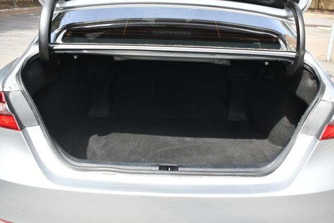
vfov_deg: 36.9
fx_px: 334
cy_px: 112
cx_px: 167
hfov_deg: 53.1
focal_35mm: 36
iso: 220
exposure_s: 1/250
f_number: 5.6
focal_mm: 24
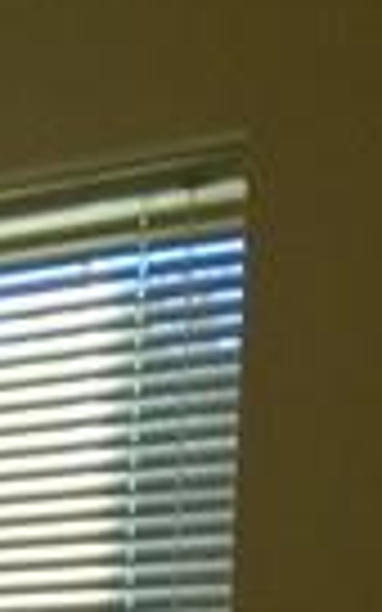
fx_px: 3465
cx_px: -728
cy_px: 1197
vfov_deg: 9.5
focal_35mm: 208
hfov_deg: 5.9
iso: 100
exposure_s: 1/40
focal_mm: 4.6
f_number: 3.2
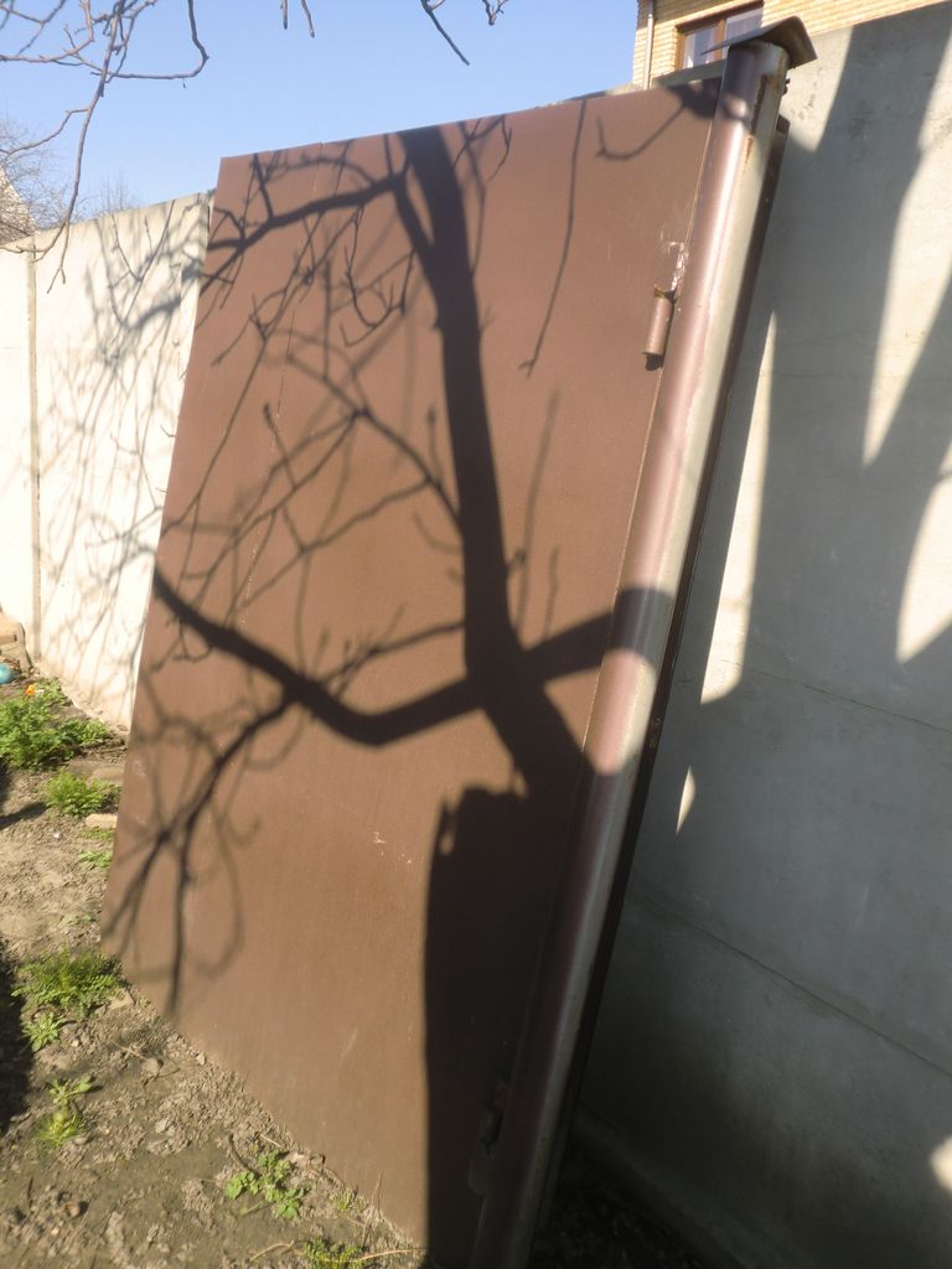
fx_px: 1137
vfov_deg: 58.4
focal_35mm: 31
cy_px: 634
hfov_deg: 45.4
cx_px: 476
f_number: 2.8
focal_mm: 5.58
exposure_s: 1/640
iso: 64
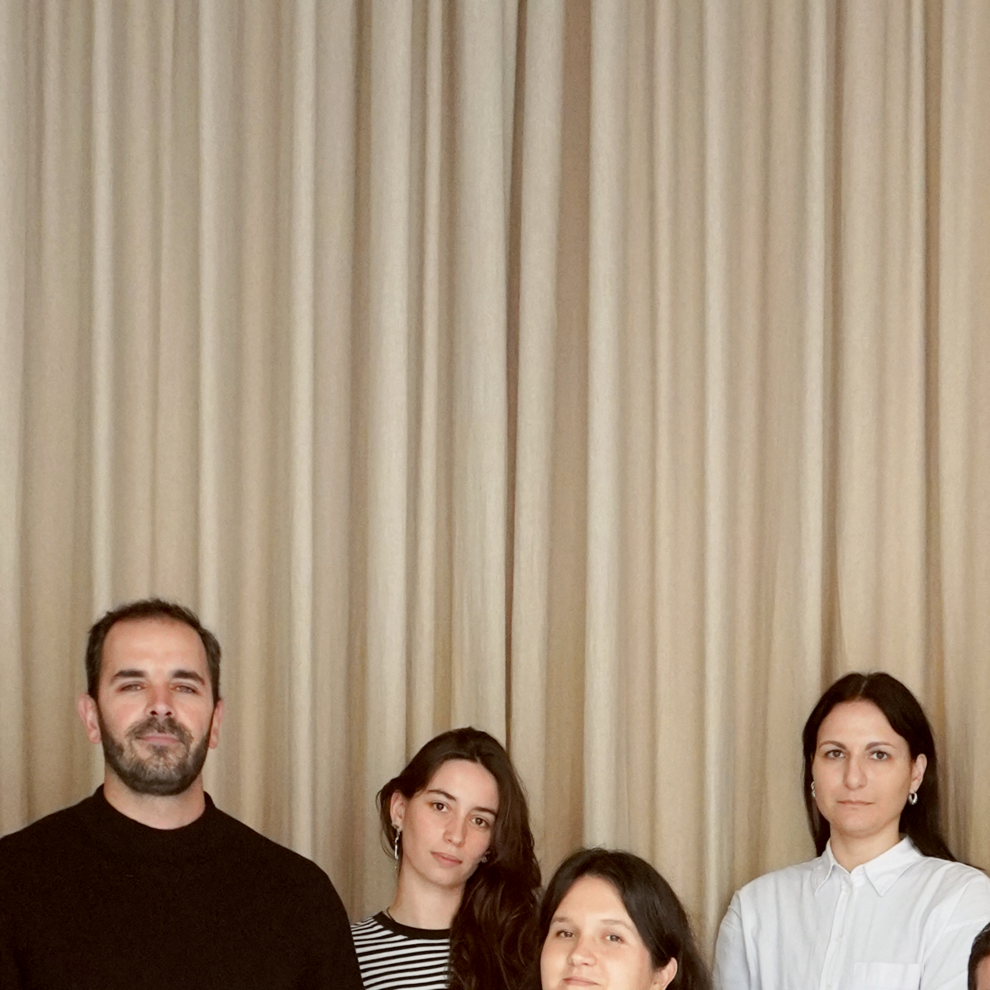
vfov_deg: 26.6
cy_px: 1054
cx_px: 463
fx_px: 1941
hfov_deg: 28.6
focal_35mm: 60
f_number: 4
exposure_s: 1/160
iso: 2000
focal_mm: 16
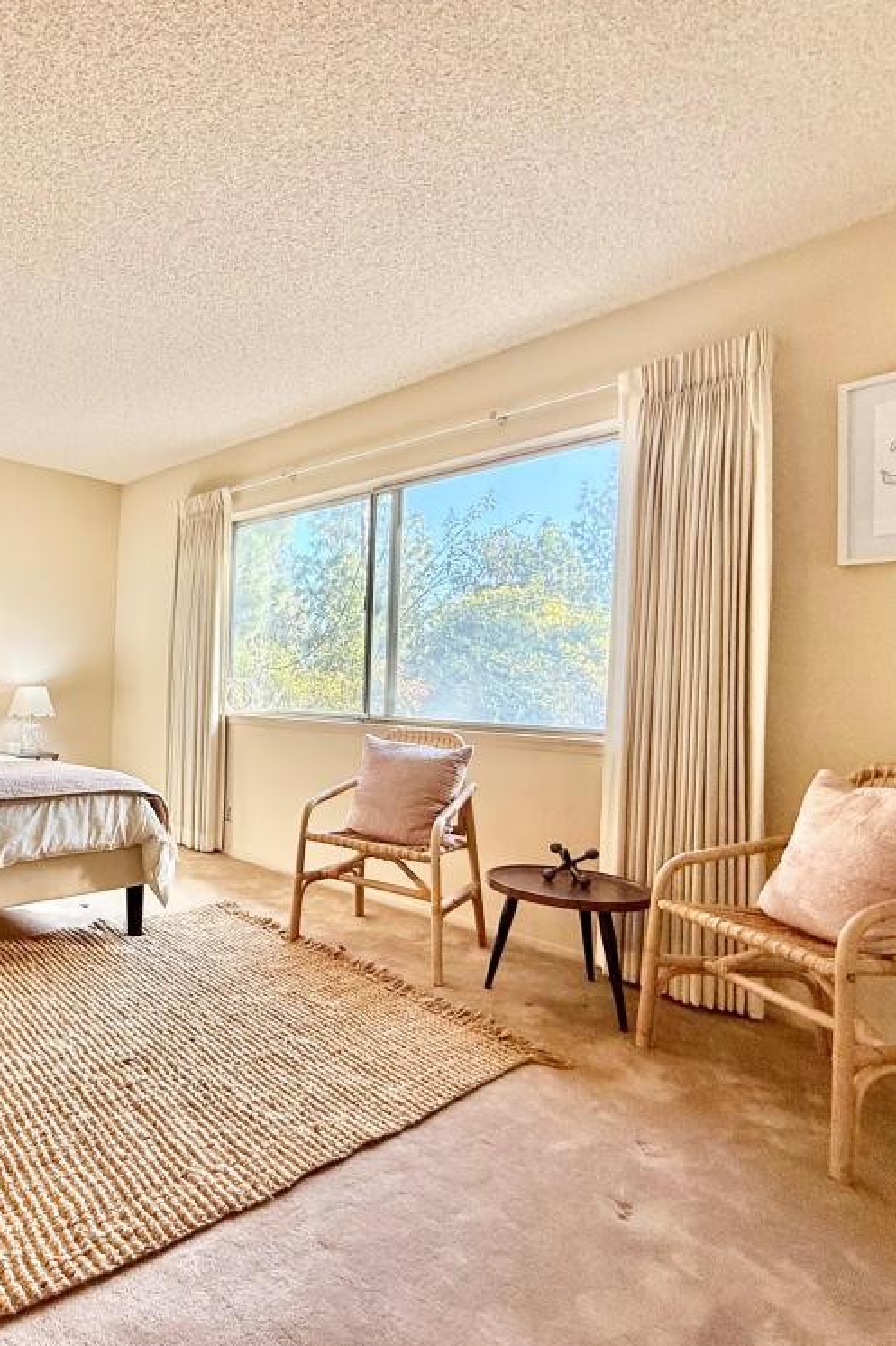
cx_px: 164
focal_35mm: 20
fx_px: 747
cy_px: 680
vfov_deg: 84.0
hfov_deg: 56.8
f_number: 2.2
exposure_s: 1/101
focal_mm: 2.22
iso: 64
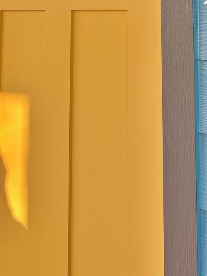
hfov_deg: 24.4
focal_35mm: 60
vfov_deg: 28.6
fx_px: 479
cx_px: 108
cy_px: -41
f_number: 1.5
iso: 50
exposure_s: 1/301
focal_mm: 5.7
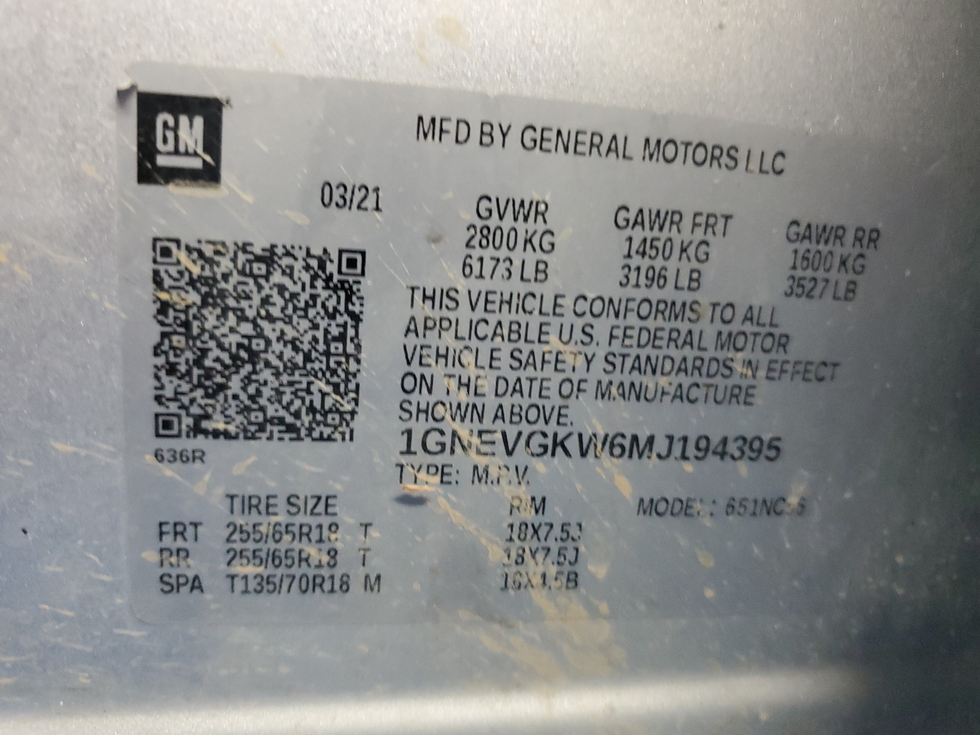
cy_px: 368
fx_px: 736
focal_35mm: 26
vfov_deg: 53.1
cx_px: 490
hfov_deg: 67.3
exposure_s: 1/40
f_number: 1.5
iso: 347
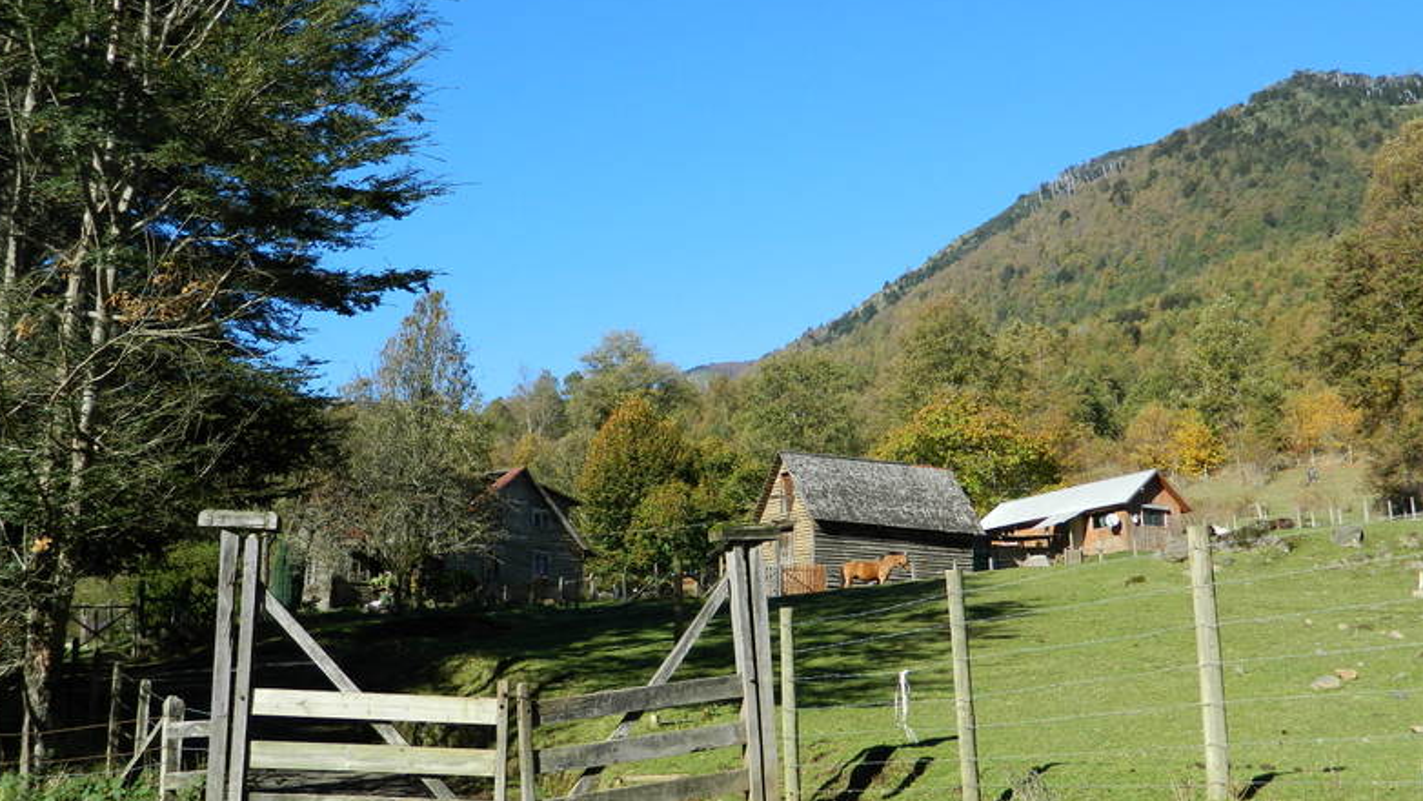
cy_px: 446
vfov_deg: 30.4
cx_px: 701
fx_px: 1472
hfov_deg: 51.6
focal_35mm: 39
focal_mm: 6.2
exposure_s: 1/500
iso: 80
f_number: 3.3
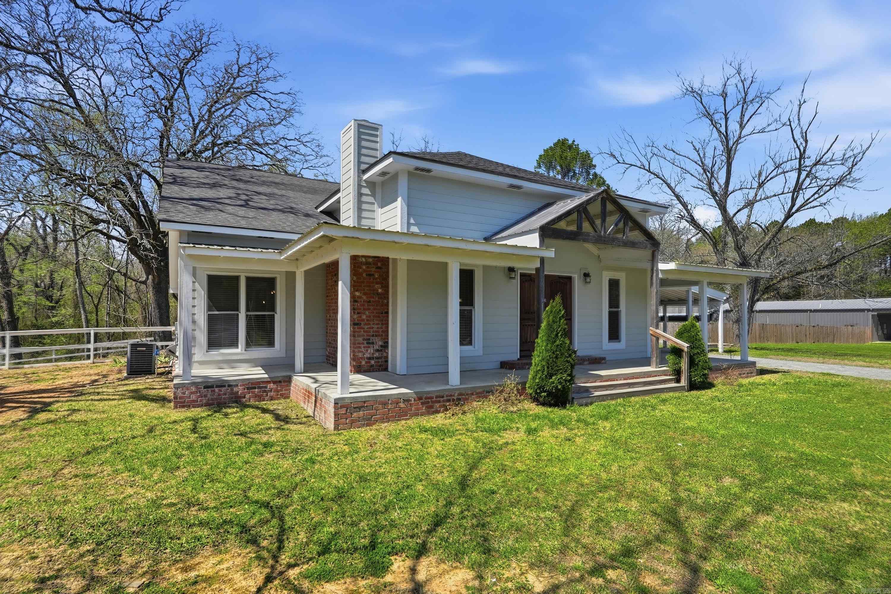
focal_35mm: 18
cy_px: 297
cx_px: 446
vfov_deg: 67.4
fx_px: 445
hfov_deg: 90.0
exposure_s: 1/3200
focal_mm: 18
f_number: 9
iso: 640
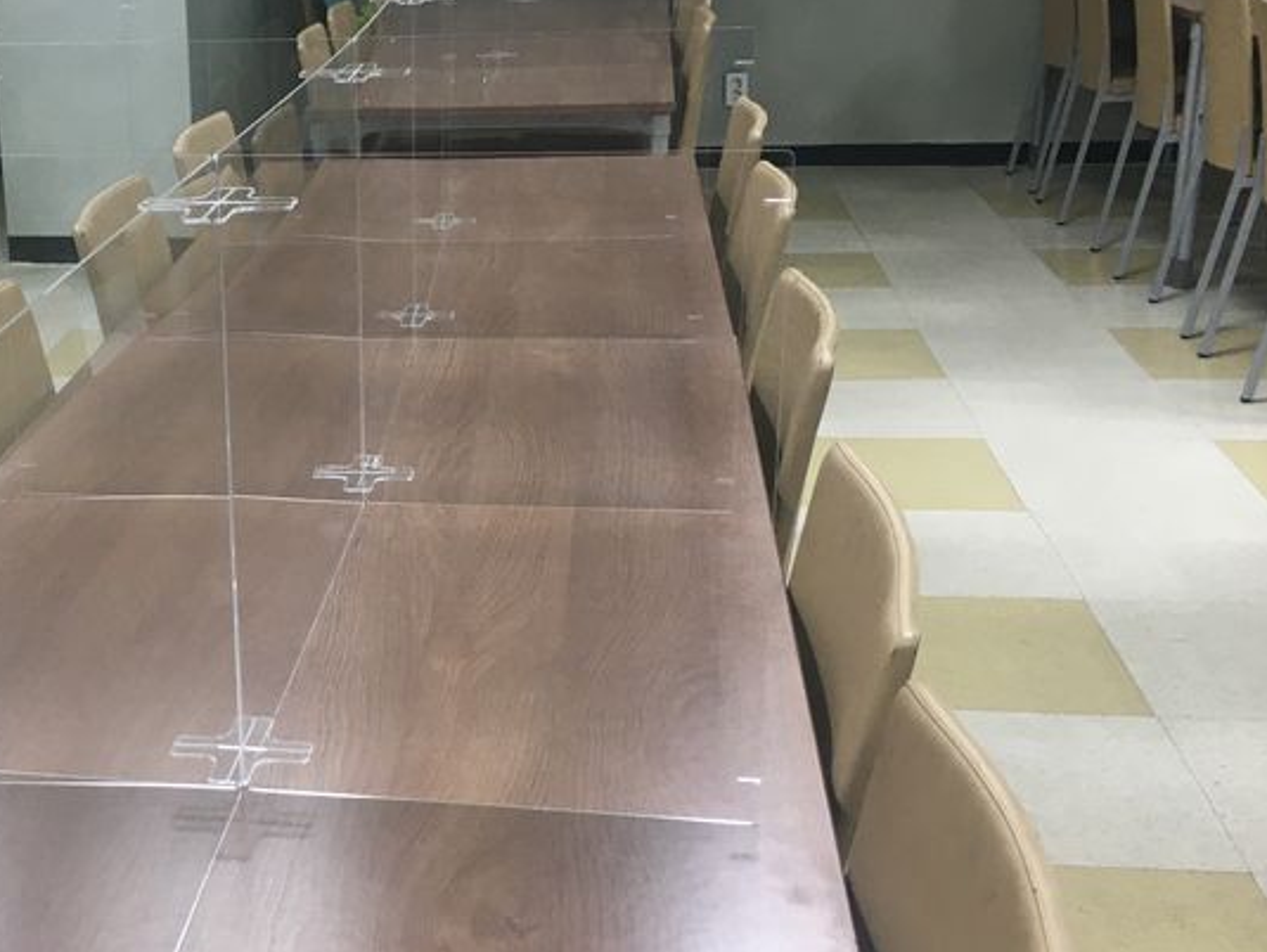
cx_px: 211
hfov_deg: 35.3
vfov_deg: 28.1
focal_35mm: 52
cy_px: 500
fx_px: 1905
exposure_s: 1/30
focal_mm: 4.15
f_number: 2.2
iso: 25
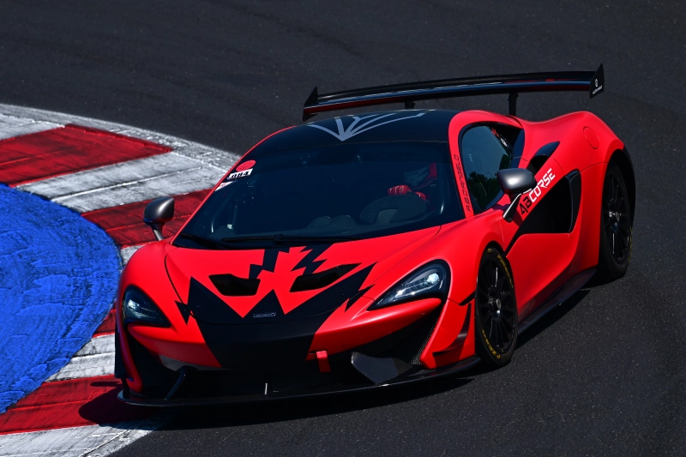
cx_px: 343
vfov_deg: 2.2
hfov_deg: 3.3
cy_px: 228
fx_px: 12002
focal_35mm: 630
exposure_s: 1/1000
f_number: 6
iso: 125
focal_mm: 420
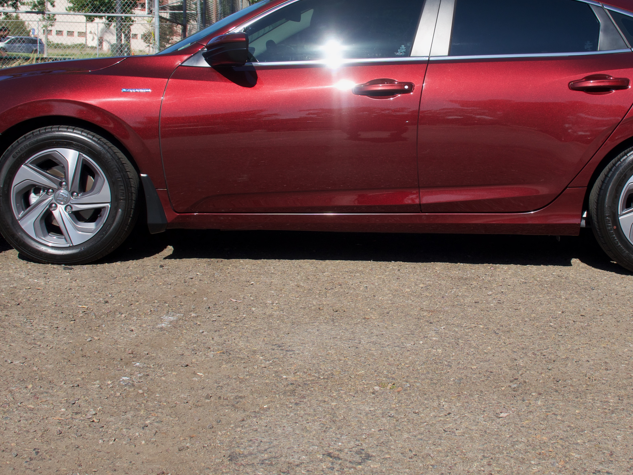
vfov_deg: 25.2
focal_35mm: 58
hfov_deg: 33.1
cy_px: 204
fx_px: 1061
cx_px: 394
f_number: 4
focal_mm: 12.83
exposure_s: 1/800
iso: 125
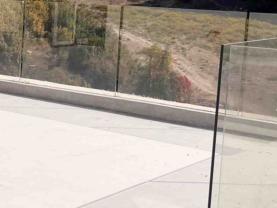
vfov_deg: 16.9
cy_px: 72
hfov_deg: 19.8
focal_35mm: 87
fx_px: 696
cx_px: -126
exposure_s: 1/8700
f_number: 1.5
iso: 50
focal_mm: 5.7
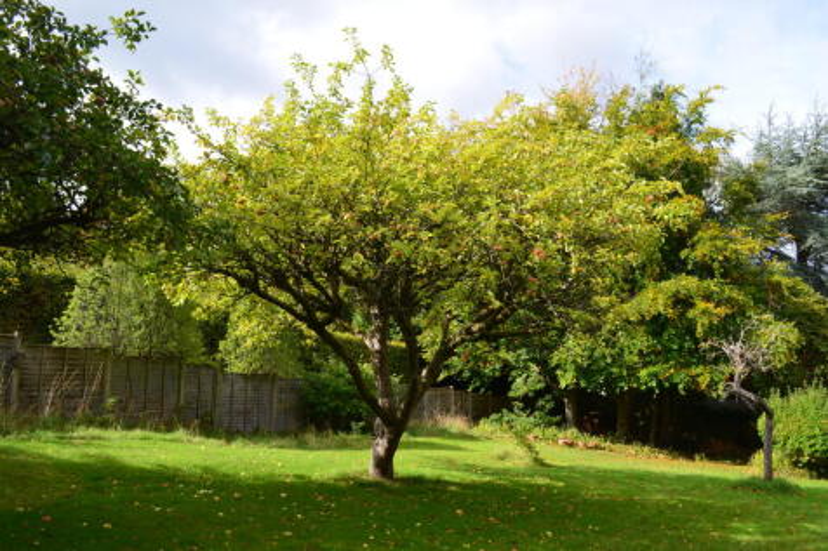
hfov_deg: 67.4
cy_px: 276
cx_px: 414
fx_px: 621
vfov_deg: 47.9
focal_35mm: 27
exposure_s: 1/100
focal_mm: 18
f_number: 11
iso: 200
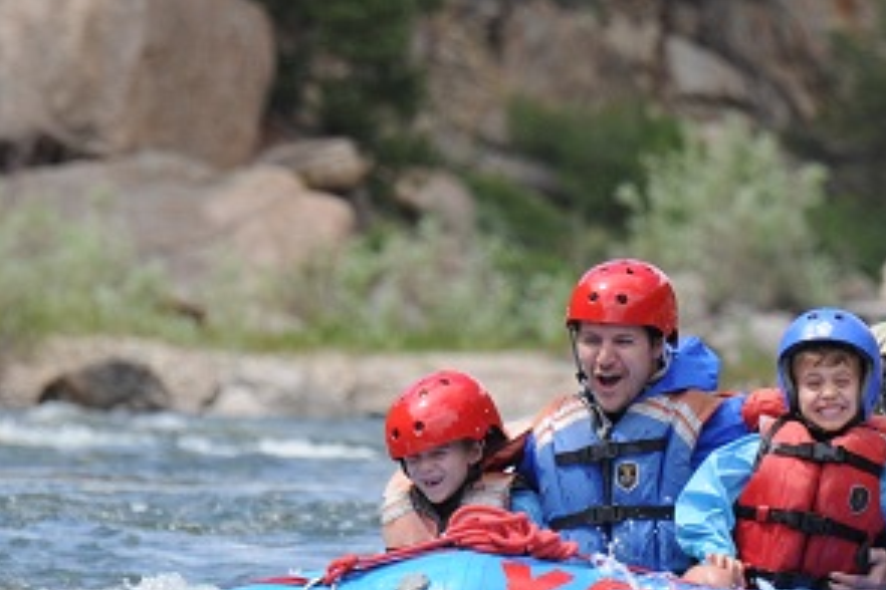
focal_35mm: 815
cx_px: 814
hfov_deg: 2.5
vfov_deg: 1.7
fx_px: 20056
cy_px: 465
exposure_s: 1/640
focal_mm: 250
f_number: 8
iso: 400
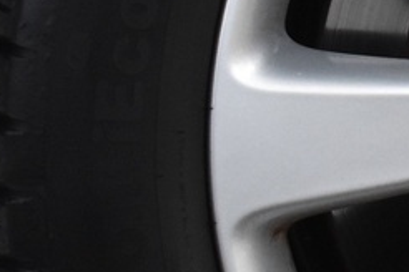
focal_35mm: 336
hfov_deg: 6.1
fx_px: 3817
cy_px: 38
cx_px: 630
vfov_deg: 4.1
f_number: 4.5
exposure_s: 1/50
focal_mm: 34
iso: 1400
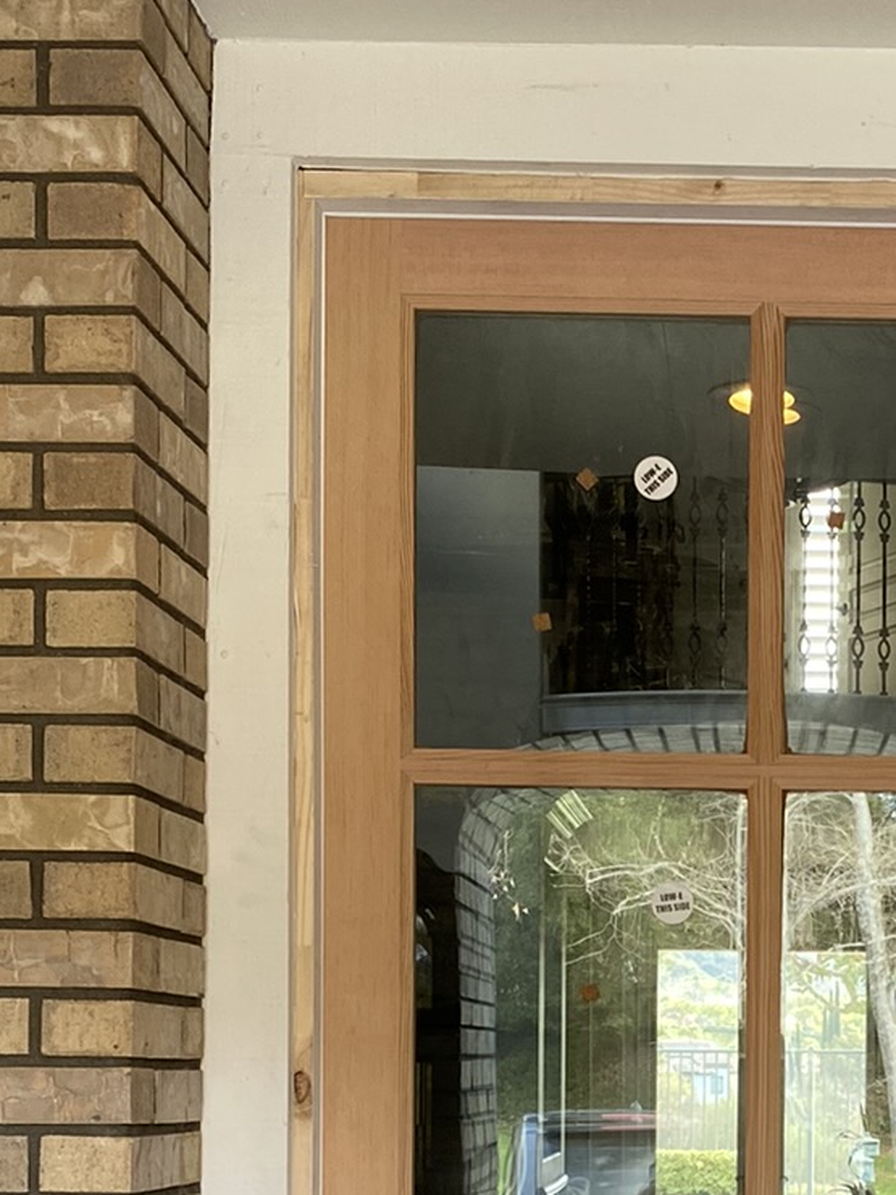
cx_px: 820
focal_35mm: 72
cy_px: 1098
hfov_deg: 20.0
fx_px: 2485
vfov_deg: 26.1
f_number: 1.8
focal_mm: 4.25
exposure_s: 1/120
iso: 100
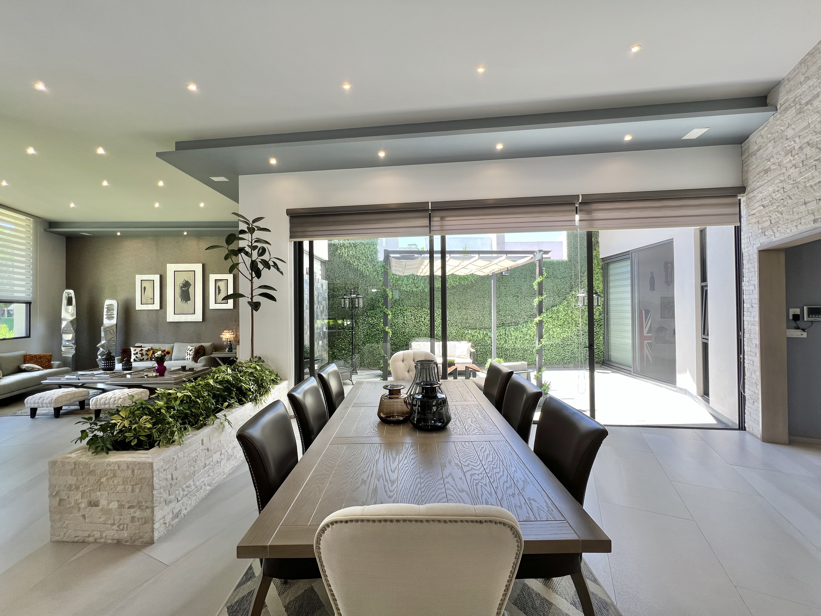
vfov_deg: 89.9
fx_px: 308
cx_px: 410
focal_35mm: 13
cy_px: 308
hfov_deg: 106.2
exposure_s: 1/120
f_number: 1.8
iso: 50
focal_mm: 1.57
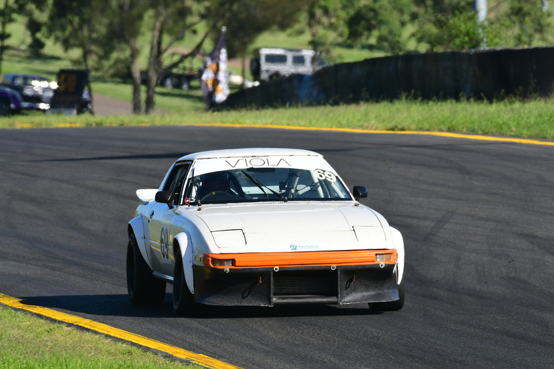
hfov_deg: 2.8
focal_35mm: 750
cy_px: 184
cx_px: 277
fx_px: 11539
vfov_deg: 1.8
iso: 500
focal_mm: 500
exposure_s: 1/640
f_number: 11
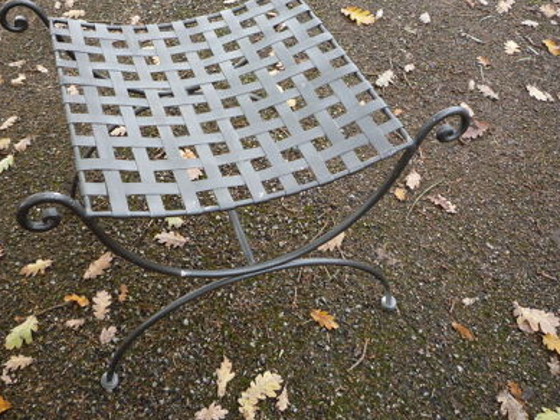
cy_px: 165
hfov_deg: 50.0
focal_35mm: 37
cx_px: 240
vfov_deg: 38.5
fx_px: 599
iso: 100
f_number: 3.3
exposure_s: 1/100
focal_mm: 5.2
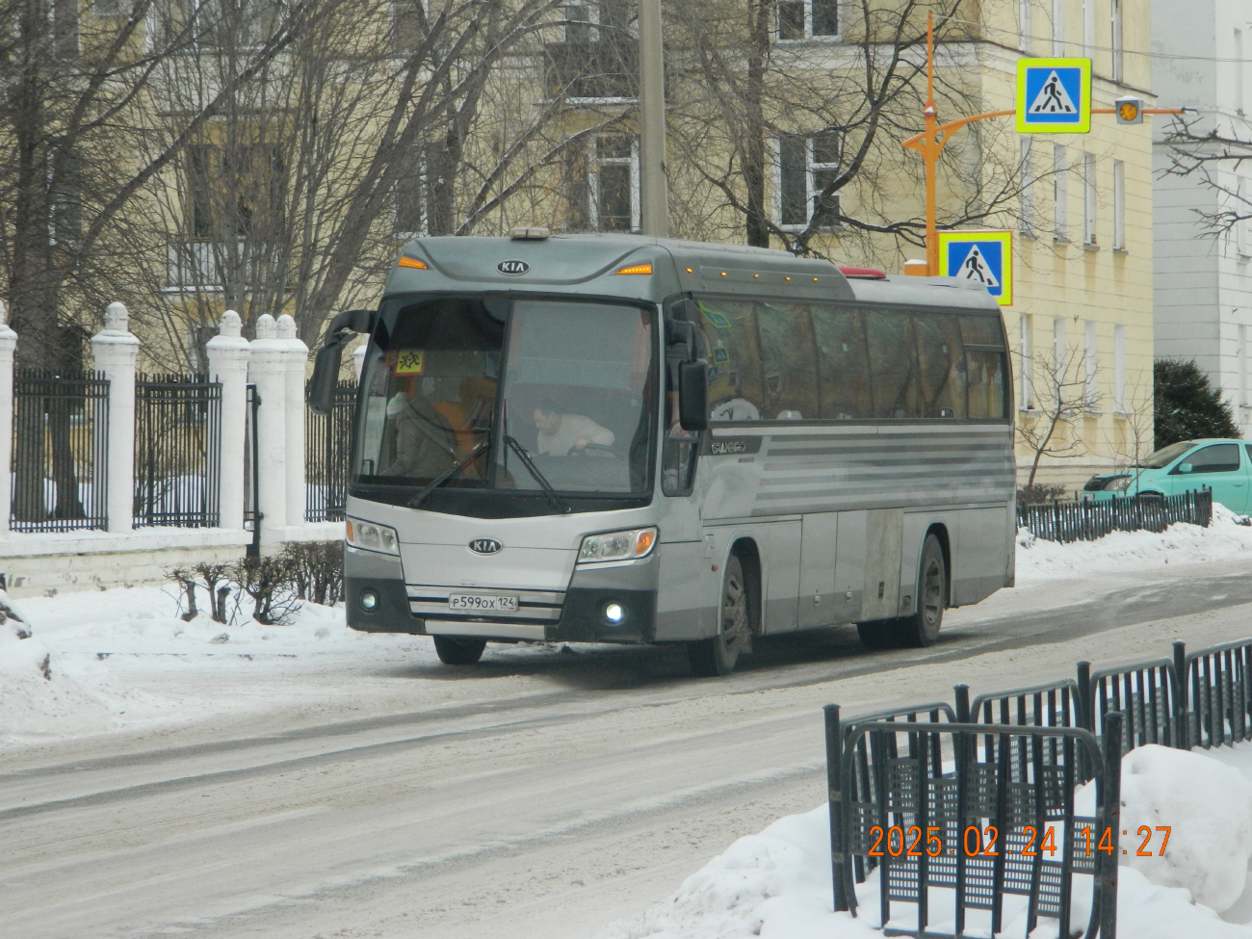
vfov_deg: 8.4
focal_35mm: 177
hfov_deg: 11.2
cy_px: 470
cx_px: 626
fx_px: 6402
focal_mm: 31.8
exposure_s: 1/500
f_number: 5.1
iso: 220
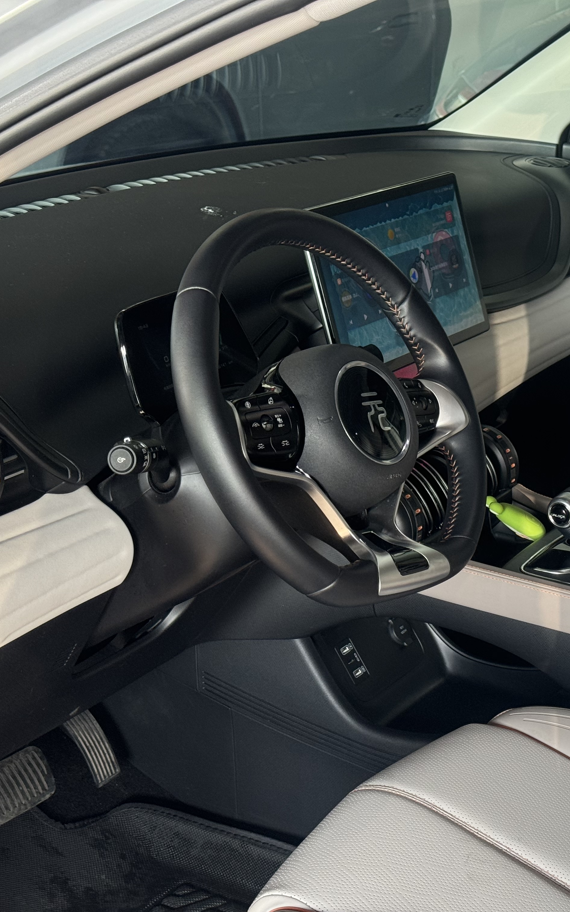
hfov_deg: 18.9
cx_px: 483
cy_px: 456
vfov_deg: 30.2
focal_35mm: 68
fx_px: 1690
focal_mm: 6.76
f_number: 1.78
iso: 125
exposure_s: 1/60
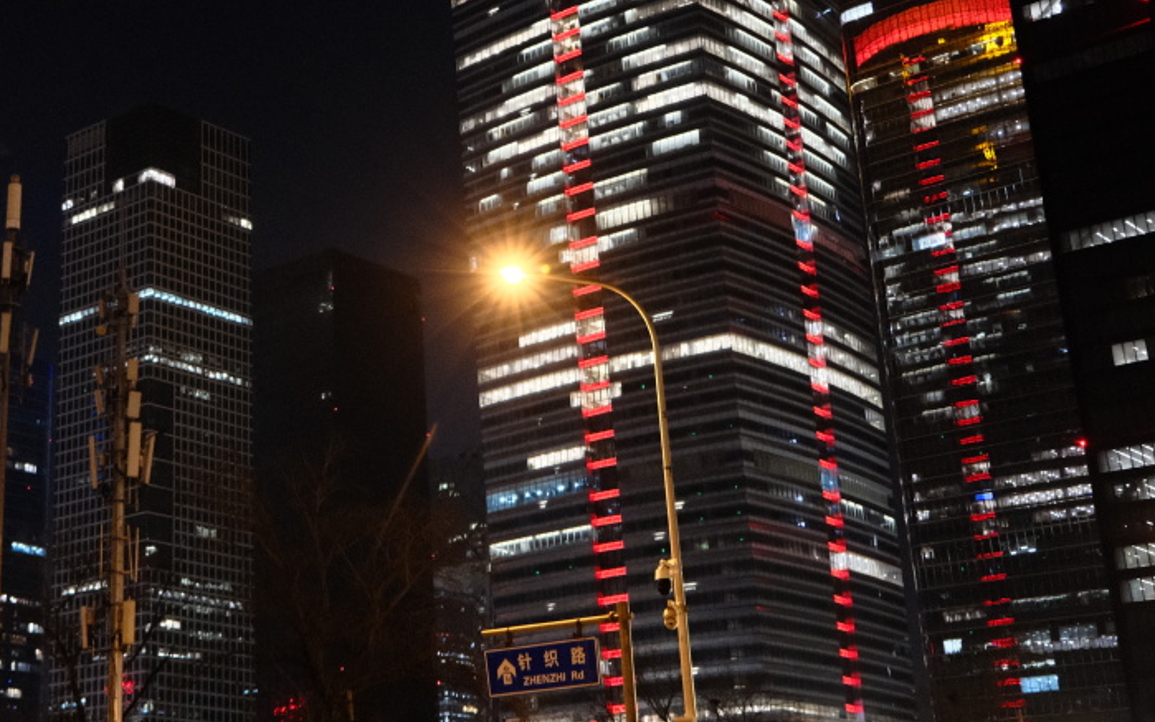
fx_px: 1763
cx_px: 271
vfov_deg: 23.0
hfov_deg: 35.4
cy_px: 198
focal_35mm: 56
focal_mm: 21.2
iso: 3200
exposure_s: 1/14
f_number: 4
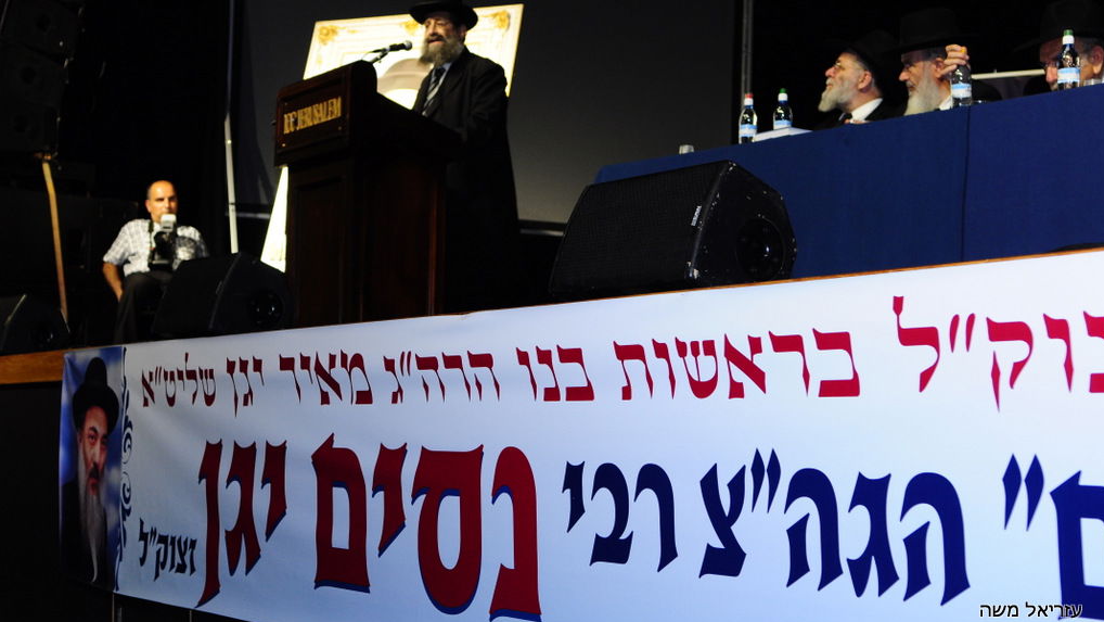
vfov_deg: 20.1
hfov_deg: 34.9
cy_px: 274
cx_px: 554
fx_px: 1757
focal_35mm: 60
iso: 800
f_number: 4
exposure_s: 1/60
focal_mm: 38
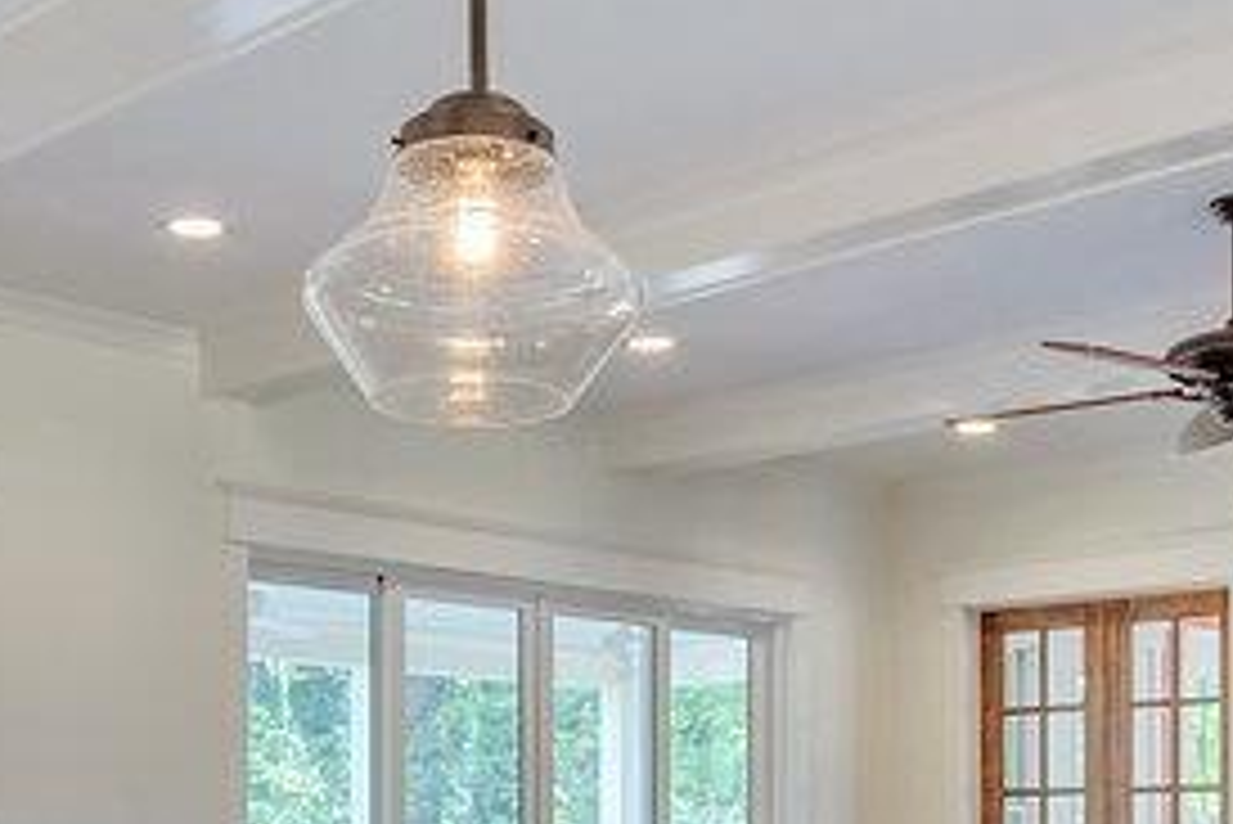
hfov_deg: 35.5
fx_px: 1919
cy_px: 871
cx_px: 472
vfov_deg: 23.0
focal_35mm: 56
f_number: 9
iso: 400
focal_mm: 10
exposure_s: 1/20
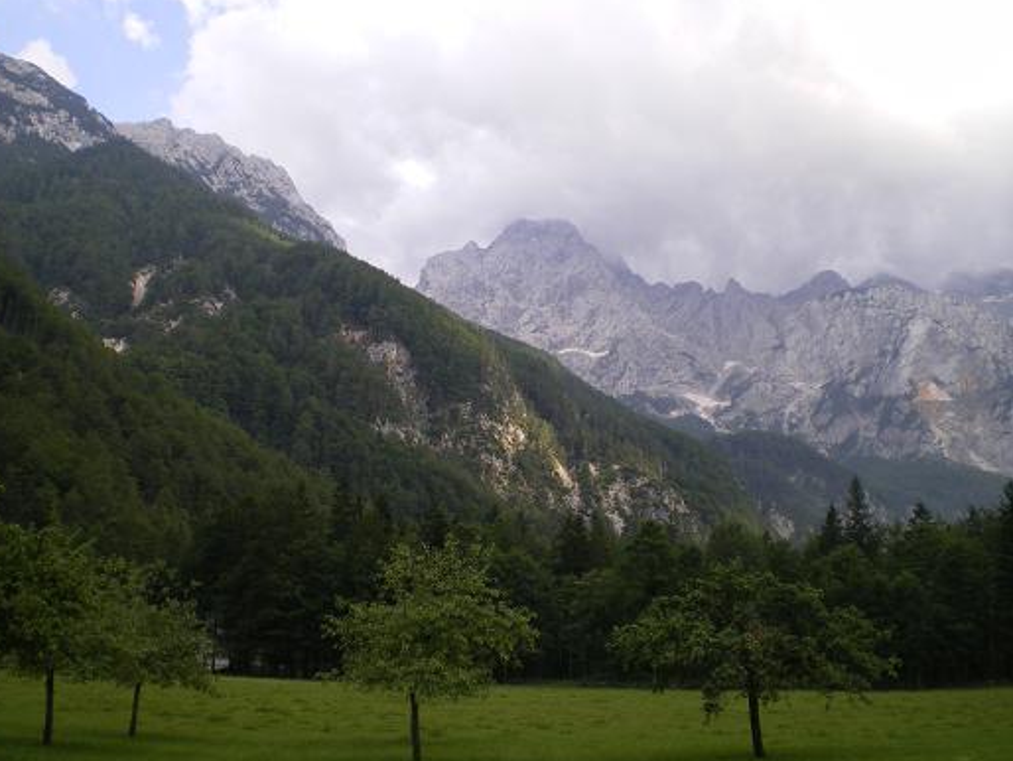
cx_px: 495
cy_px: 379
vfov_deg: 36.8
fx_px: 1142
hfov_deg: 47.8
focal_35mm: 39
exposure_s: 1/200
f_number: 3.1
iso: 64
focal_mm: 6.3
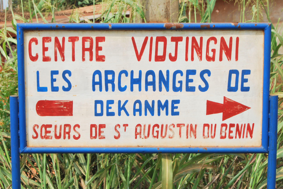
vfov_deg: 16.6
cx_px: 142
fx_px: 649
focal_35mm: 82
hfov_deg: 24.6
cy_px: 94
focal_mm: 55
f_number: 10
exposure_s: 1/60
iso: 100
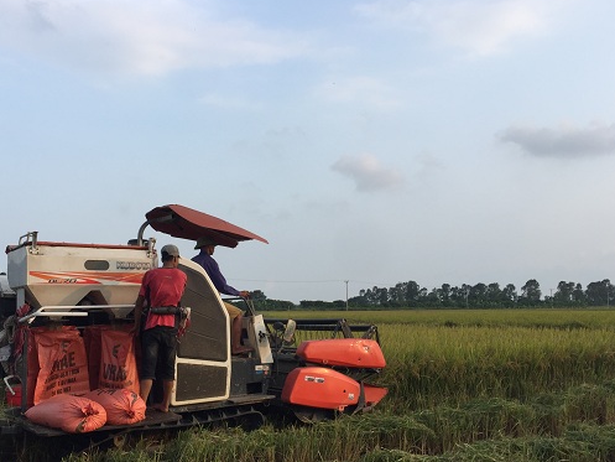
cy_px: 260
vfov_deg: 40.6
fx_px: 622
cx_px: 272
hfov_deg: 52.5
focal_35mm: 35
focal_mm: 4.15
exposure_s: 1/628
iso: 32
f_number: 2.2
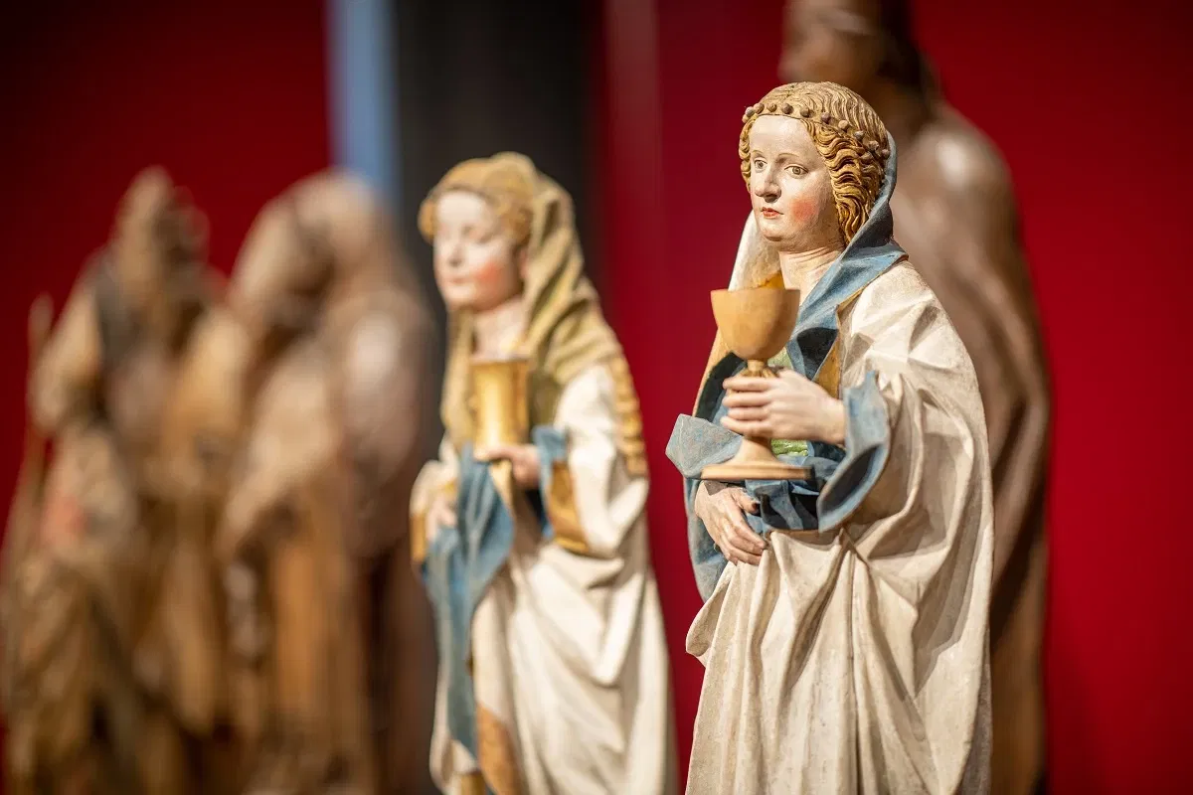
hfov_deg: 19.5
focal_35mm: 105
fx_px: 3479
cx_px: 596
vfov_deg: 13.0
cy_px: 398
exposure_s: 1/15
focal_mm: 105
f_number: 1.4
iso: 100
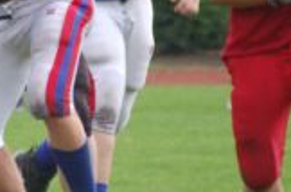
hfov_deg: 1.6
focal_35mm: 1258
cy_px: 45
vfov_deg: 1.1
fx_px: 10139
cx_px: 64
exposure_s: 1/200
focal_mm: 300
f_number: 5.6
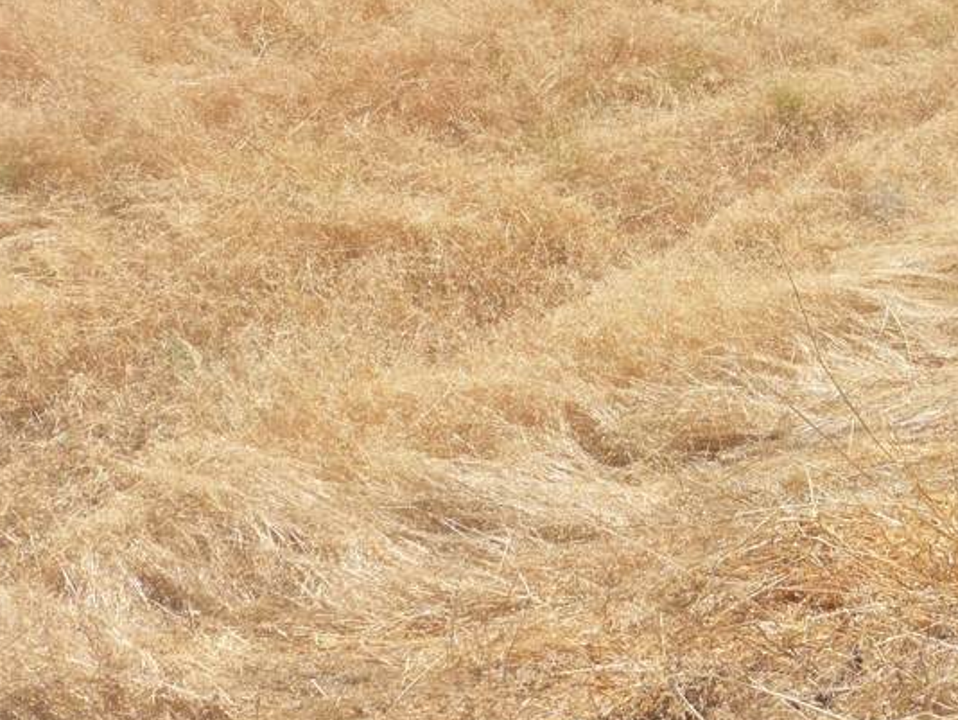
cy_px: 79
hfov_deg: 38.4
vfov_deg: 30.2
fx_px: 1274
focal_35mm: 46
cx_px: 861
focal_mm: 4.3
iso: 100
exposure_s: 1/640
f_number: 4
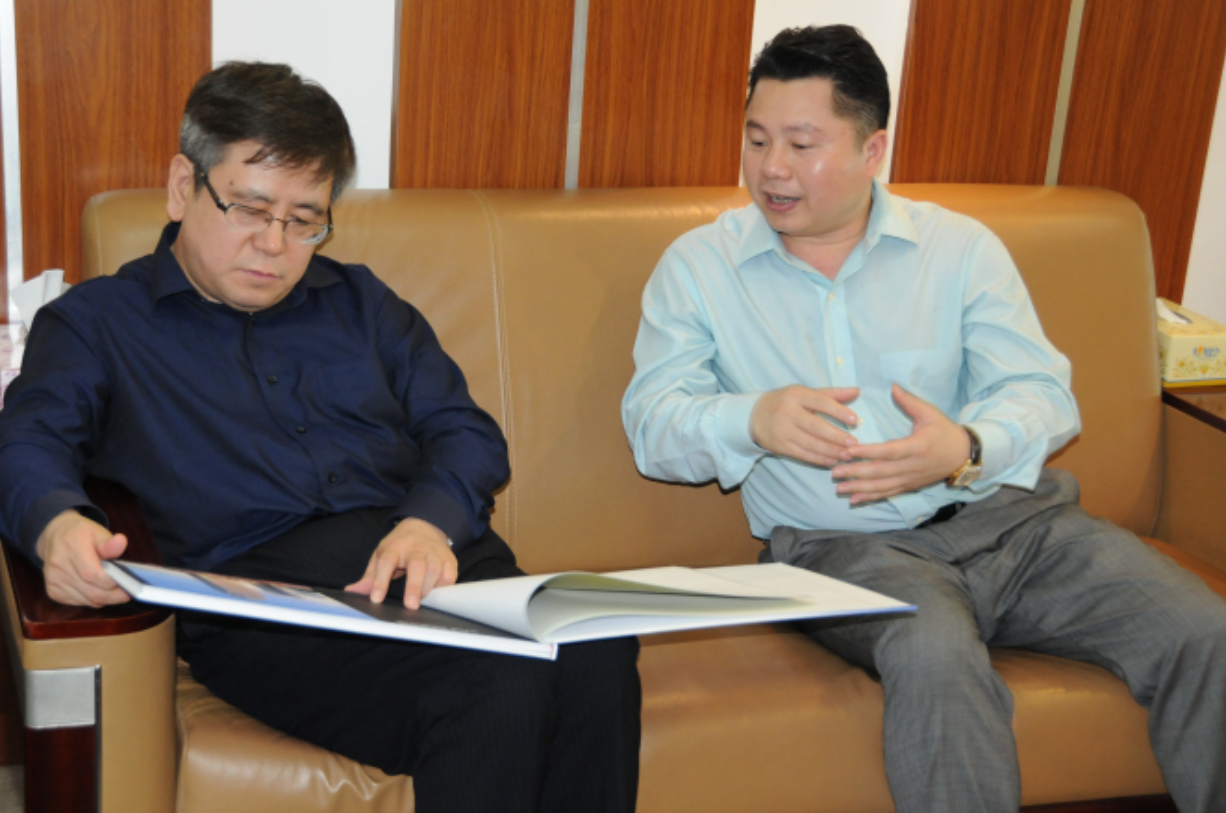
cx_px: 549
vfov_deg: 22.5
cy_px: 406
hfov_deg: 33.4
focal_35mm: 60
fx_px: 2040
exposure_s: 1/60
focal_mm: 36
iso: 1000
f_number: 4.2
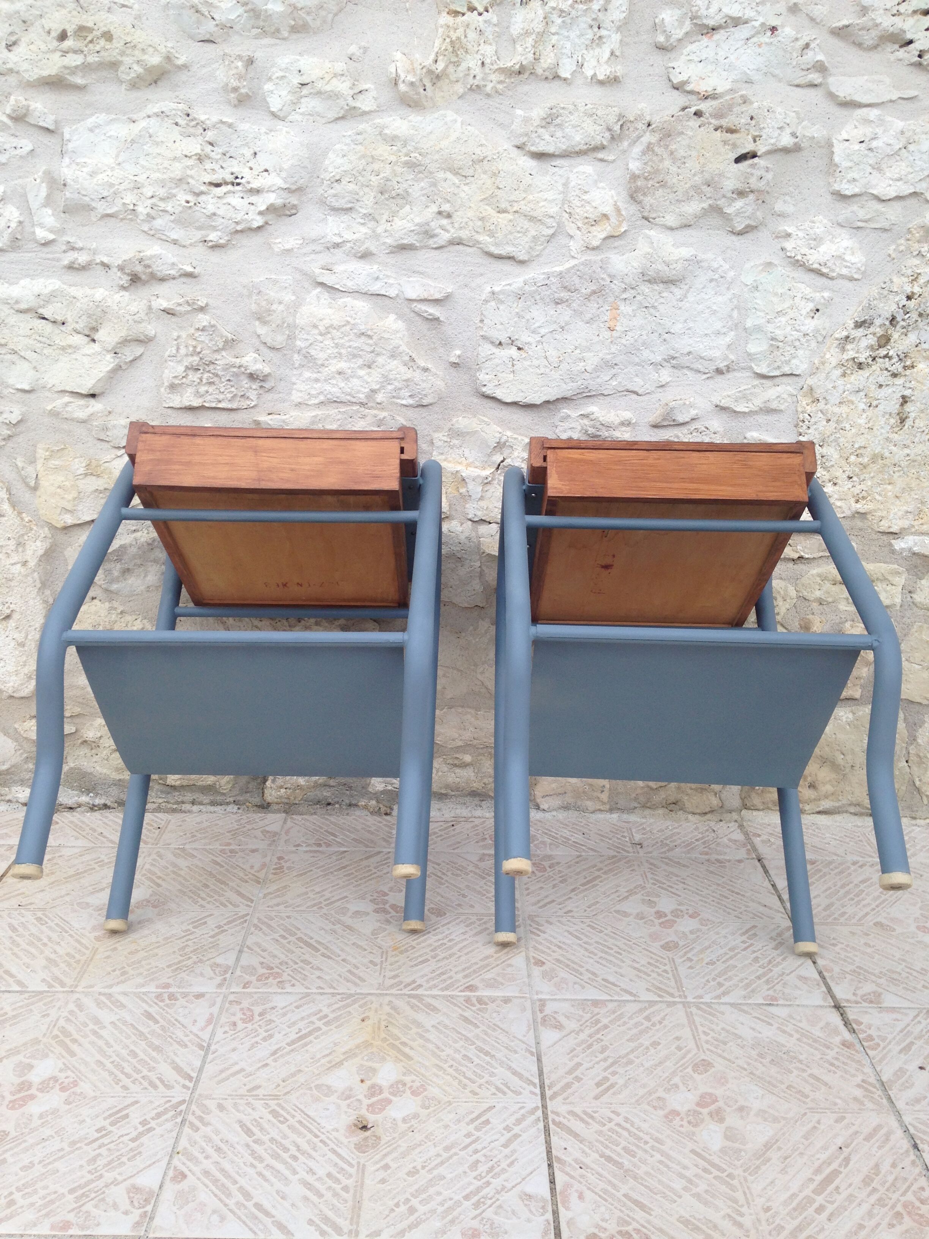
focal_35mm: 33
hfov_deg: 42.9
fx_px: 1181
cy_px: 620
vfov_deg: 55.4
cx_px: 464
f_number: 2.4
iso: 50
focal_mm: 4.12
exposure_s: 1/294
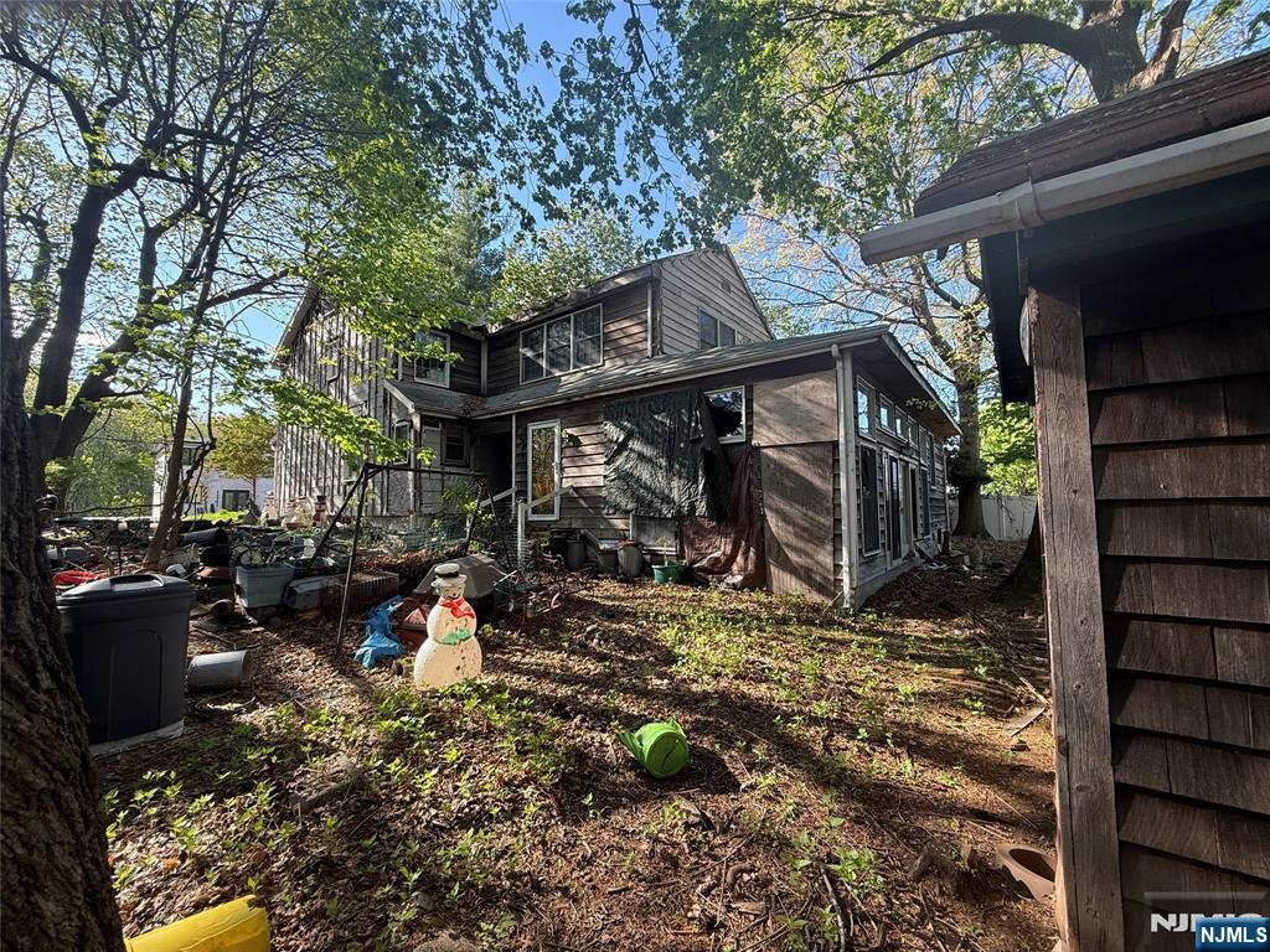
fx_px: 514
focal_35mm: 14
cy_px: 476
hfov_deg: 102.1
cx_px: 635
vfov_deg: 85.7
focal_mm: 2.22
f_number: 2.2
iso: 64
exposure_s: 1/182
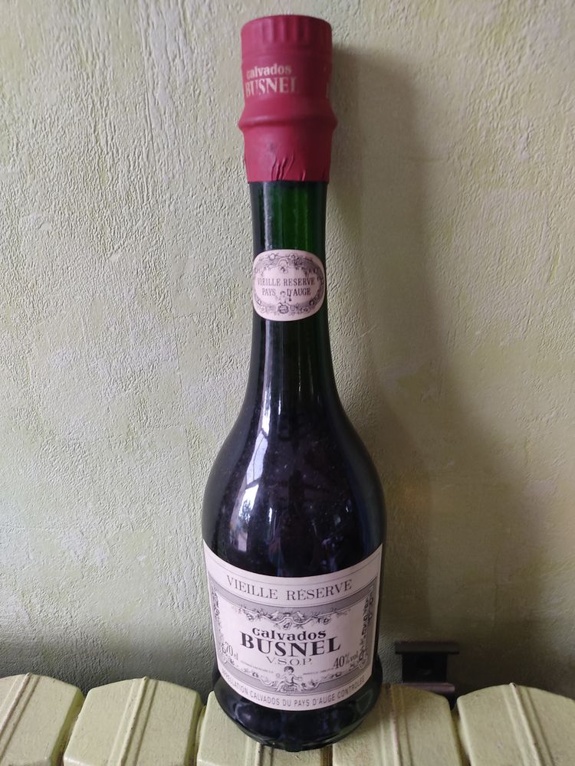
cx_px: 288
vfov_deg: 67.3
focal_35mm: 26
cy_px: 383
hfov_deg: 53.1
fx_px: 576
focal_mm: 4.74
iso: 477
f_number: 1.79
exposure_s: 1/33
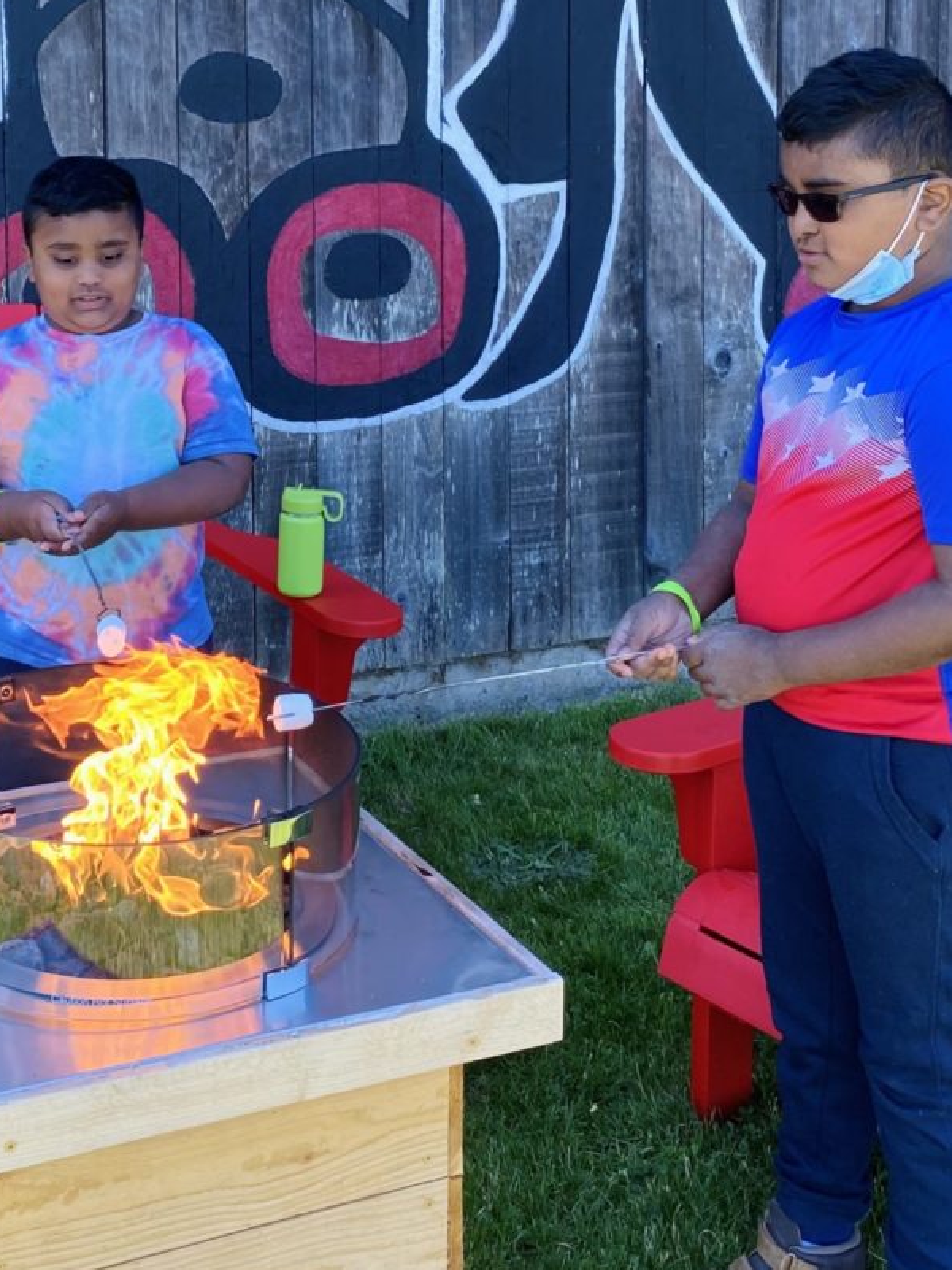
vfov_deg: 35.4
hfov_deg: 27.7
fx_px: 1907
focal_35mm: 52
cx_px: 257
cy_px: 216
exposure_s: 1/219
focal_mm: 4.25
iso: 32
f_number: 1.8
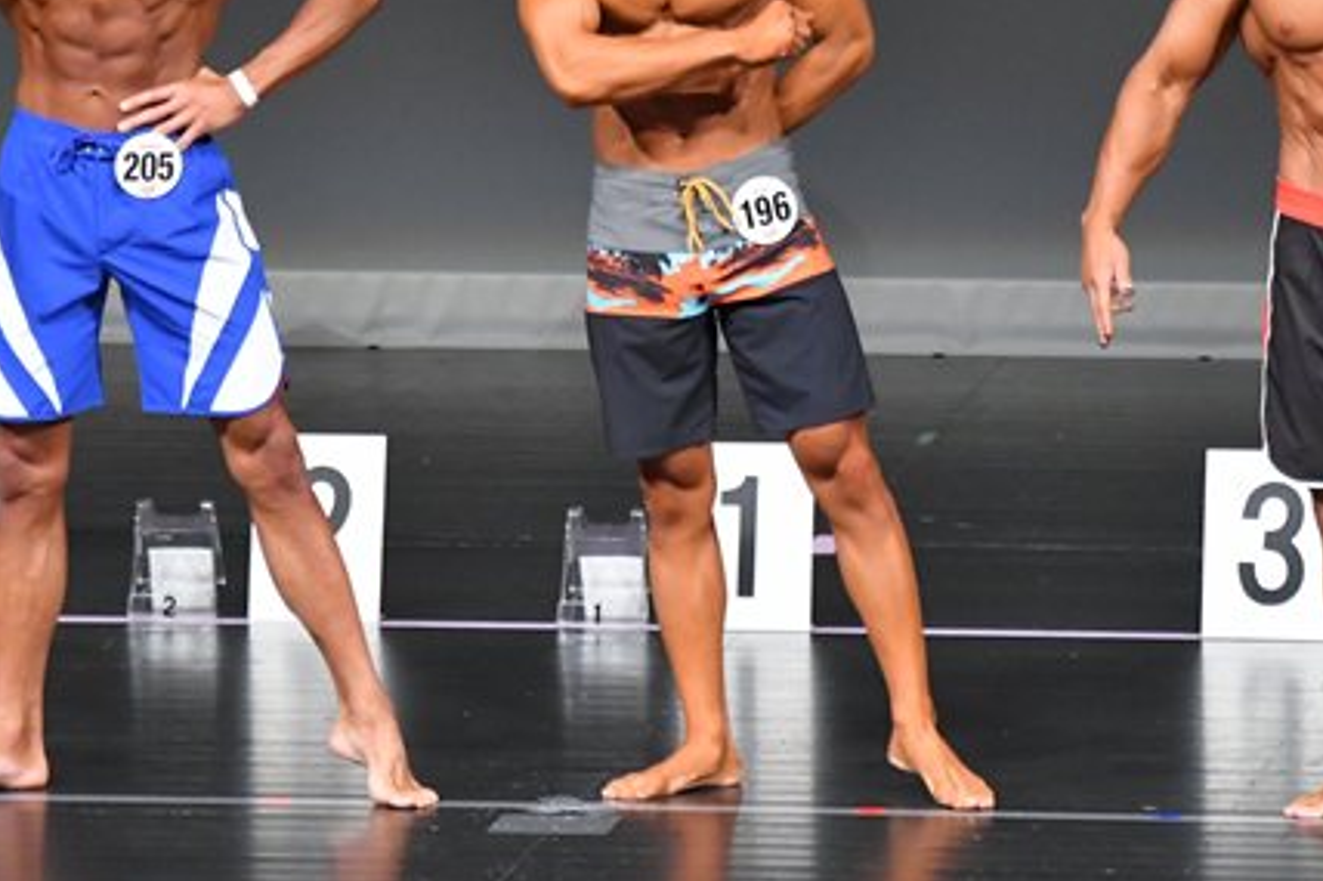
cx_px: 747
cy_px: 182
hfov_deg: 4.0
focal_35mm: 516
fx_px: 18955
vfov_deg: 2.7
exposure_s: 1/400
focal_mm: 190
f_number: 5.6
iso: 5000
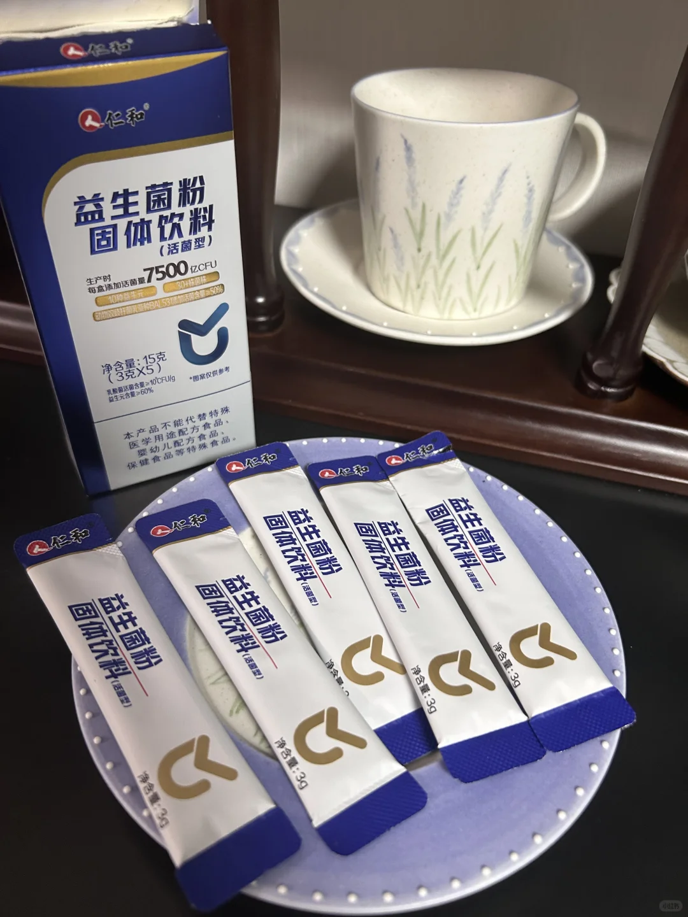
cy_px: 458
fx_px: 689
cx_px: 344
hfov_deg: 53.1
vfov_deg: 67.3
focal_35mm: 26
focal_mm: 5.7
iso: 160
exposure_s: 1/60
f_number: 1.5
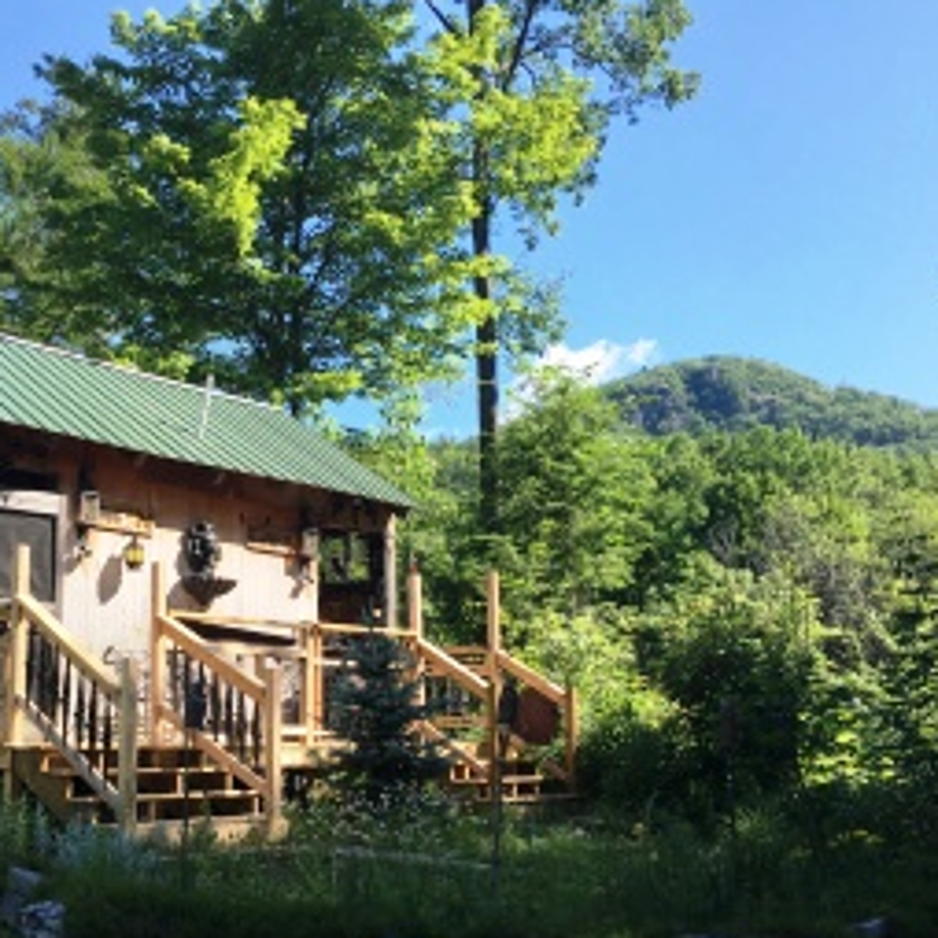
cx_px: 301
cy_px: 502
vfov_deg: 41.8
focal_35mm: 40
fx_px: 1226
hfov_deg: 41.2
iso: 25
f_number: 2.2
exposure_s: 1/793
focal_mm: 4.15
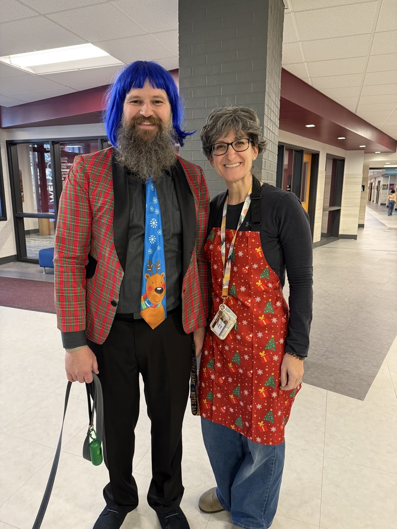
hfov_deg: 56.8
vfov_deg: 71.6
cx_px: 198
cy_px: 264
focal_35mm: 24
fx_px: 367
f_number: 1.78
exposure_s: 1/60
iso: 320
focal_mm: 6.76
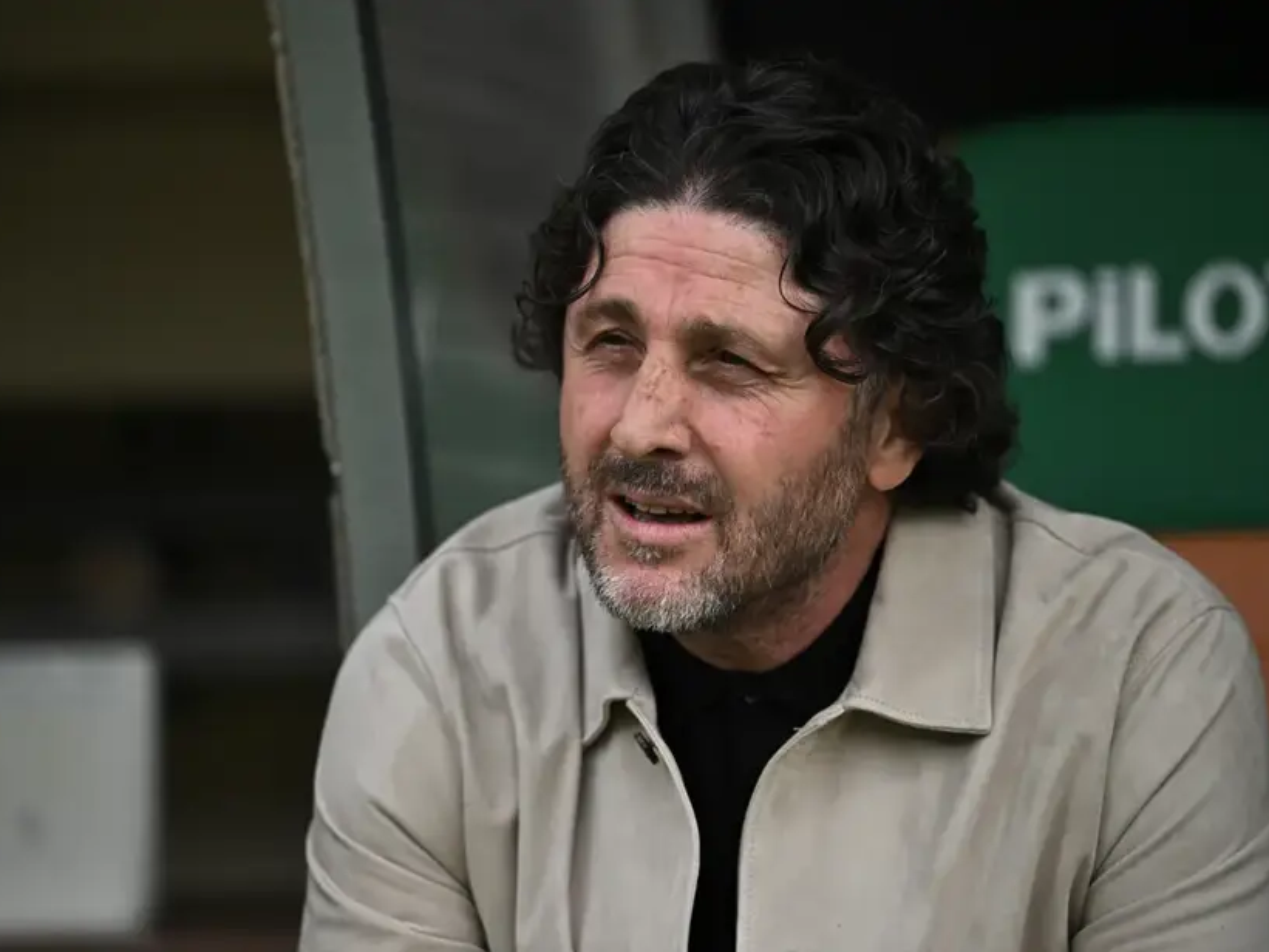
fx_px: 7590
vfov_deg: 7.2
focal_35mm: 207
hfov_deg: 9.6
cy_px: 474
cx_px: 671
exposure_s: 1/1000
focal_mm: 190
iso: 125
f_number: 2.8
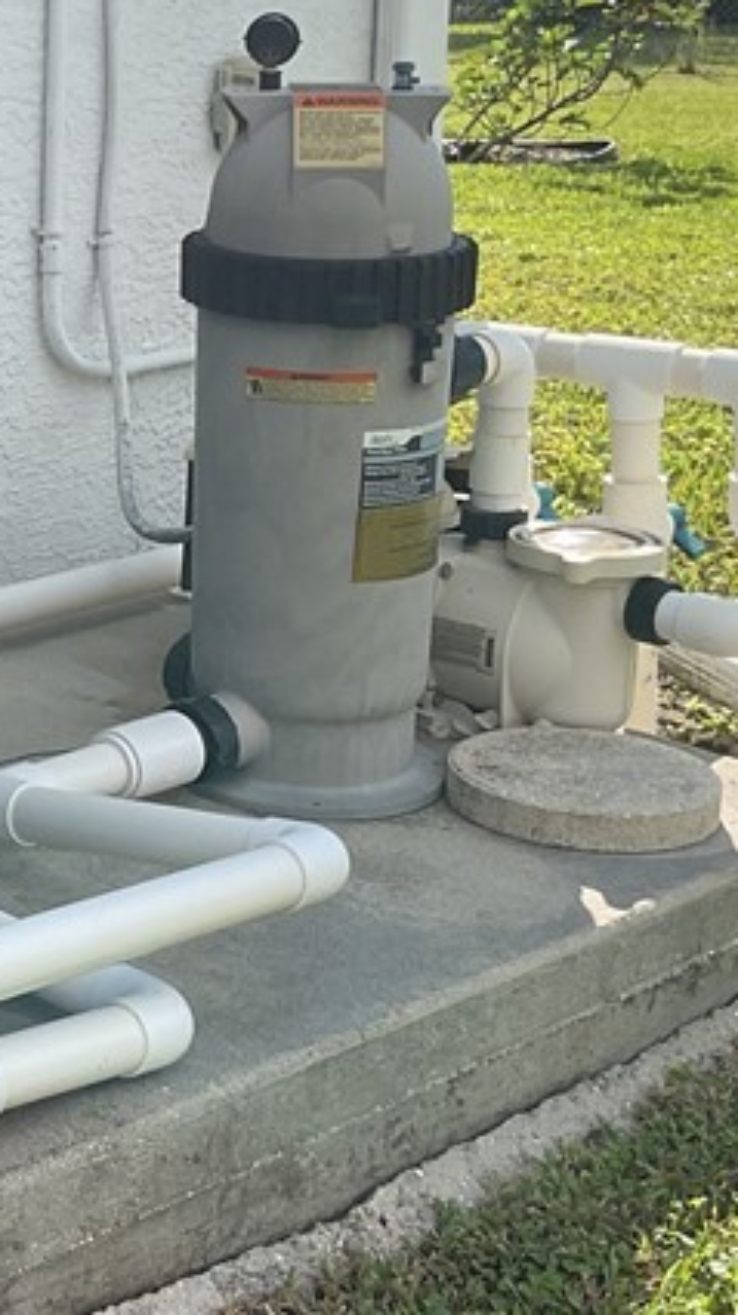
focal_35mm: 76
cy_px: 482
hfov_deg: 14.9
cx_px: -318
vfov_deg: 27.8
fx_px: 2649
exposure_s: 1/978
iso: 16
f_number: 1.8
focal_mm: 3
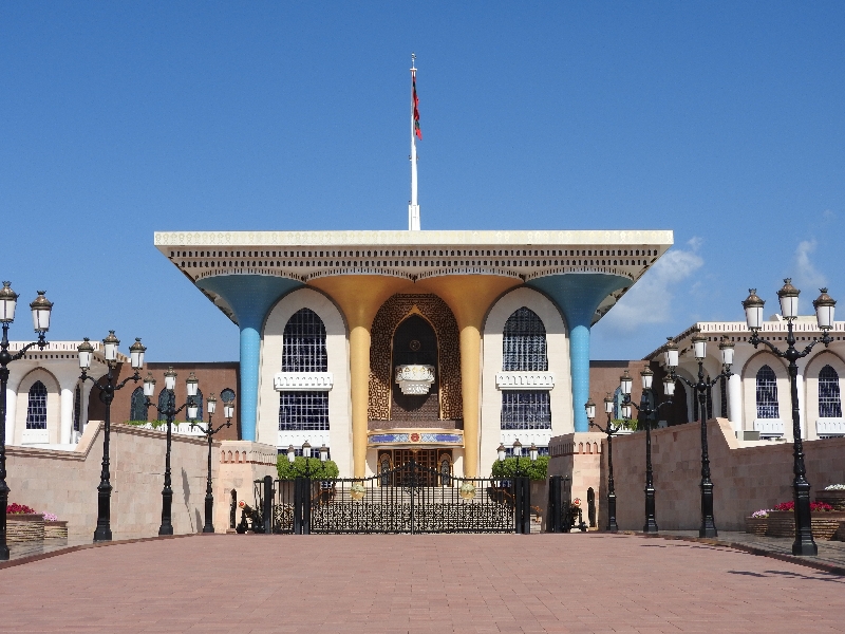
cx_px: 422
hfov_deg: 38.2
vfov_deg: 29.1
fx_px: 1221
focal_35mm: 50
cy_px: 317
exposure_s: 1/1600
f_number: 4
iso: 100
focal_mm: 9
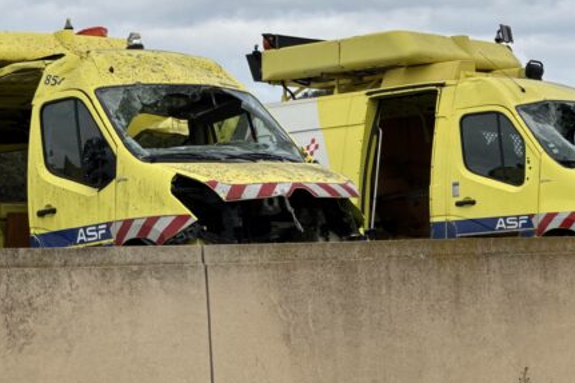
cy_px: 109
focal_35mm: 146
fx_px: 2331
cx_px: 259
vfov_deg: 9.4
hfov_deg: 14.1
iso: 25
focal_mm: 9
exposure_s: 1/1193
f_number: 2.8
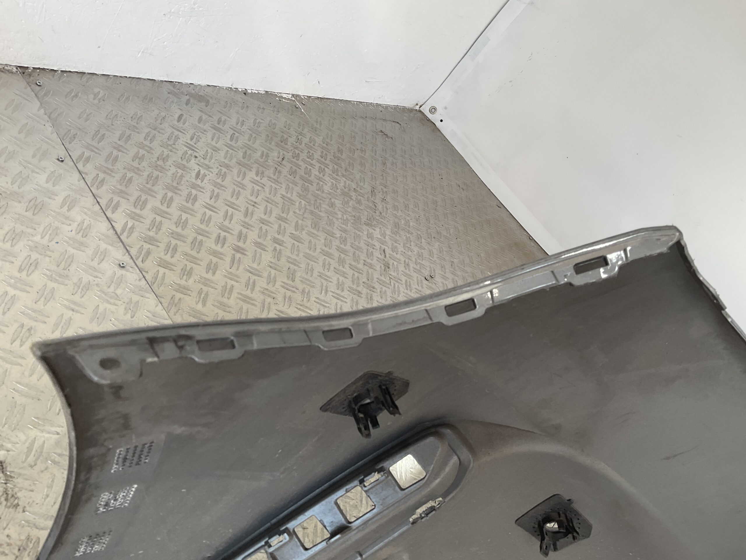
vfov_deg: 48.2
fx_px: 625
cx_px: 373
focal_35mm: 29
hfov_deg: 61.7
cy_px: 280
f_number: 1.8
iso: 20
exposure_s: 1/120
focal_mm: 3
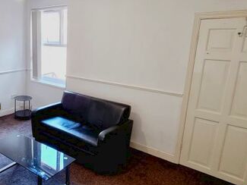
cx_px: 35
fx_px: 200
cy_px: 89
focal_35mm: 28
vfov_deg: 49.8
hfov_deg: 56.6
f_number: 2.2
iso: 200
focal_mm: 2.2
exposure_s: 1/50
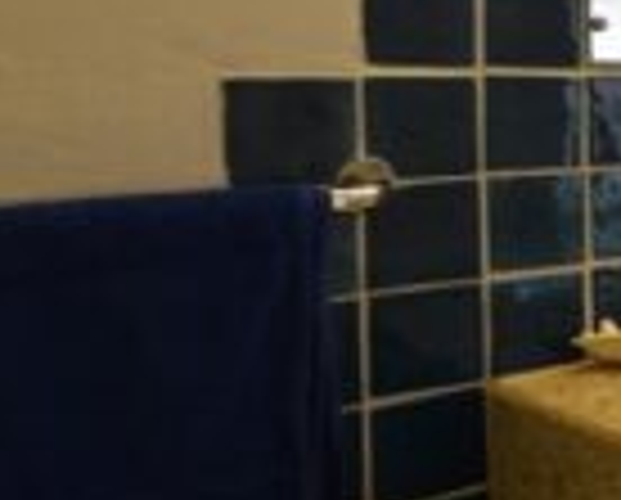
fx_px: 976
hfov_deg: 22.7
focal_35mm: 53
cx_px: 1080
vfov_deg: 28.1
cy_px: 104
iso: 800
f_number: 18
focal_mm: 16
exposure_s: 1/8
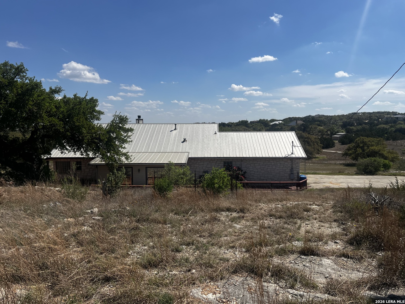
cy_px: 152
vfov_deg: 53.1
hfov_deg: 67.3
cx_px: 202
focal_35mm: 26
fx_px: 304
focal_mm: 5.7
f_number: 1.5
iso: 50
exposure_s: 1/7463
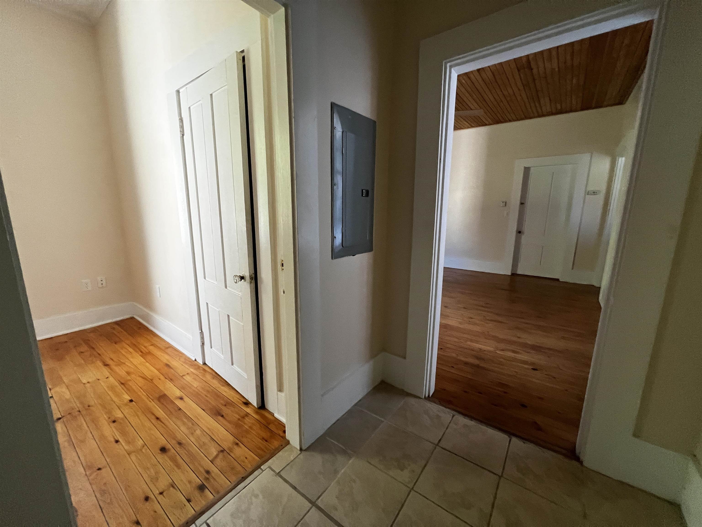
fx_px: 264
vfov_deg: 89.9
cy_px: 264
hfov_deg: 106.2
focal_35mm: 13
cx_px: 351
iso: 500
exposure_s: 1/60
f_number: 1.8
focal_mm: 1.57
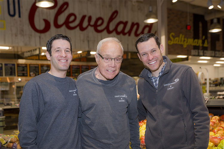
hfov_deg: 42.7
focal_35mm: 46
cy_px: 74
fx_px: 286
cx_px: 112
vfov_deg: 29.2
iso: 400
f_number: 4
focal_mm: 46
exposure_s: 1/200
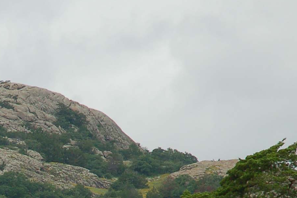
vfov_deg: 4.4
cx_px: -135
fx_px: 2539
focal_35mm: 308
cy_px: 298
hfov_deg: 6.6
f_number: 9
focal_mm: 62
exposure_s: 1/160
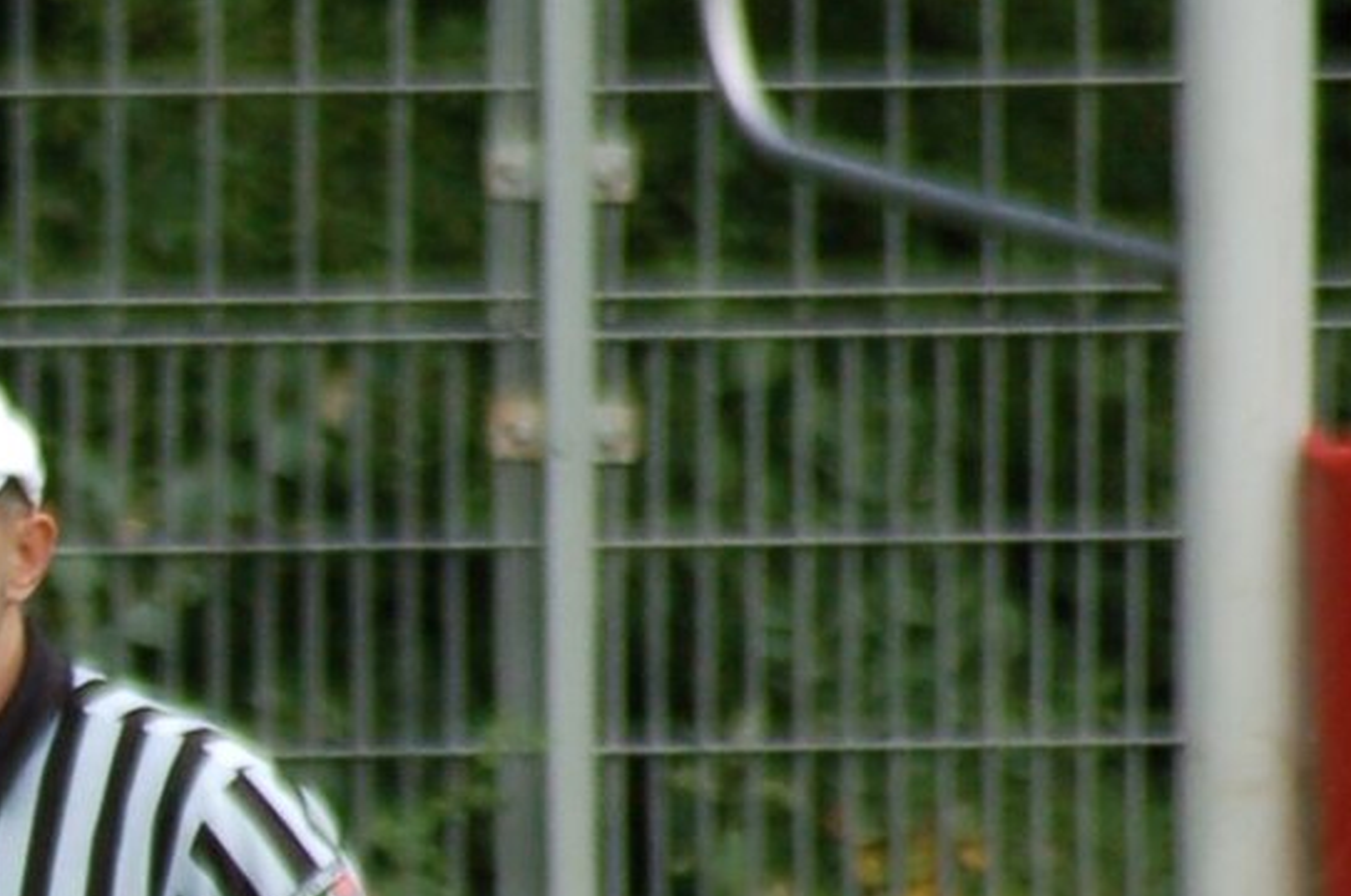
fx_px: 50048
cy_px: 1516
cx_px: -958
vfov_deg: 1.0
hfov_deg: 1.5
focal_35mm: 1336
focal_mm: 220
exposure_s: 1/500
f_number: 5.3
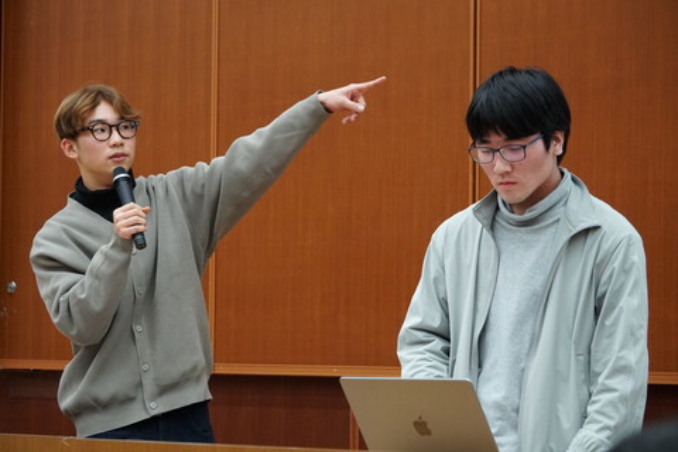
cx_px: 339
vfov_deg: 12.2
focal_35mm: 112
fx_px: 2119
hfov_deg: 18.2
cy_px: 226
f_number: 5
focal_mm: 75
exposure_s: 1/160
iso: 2500
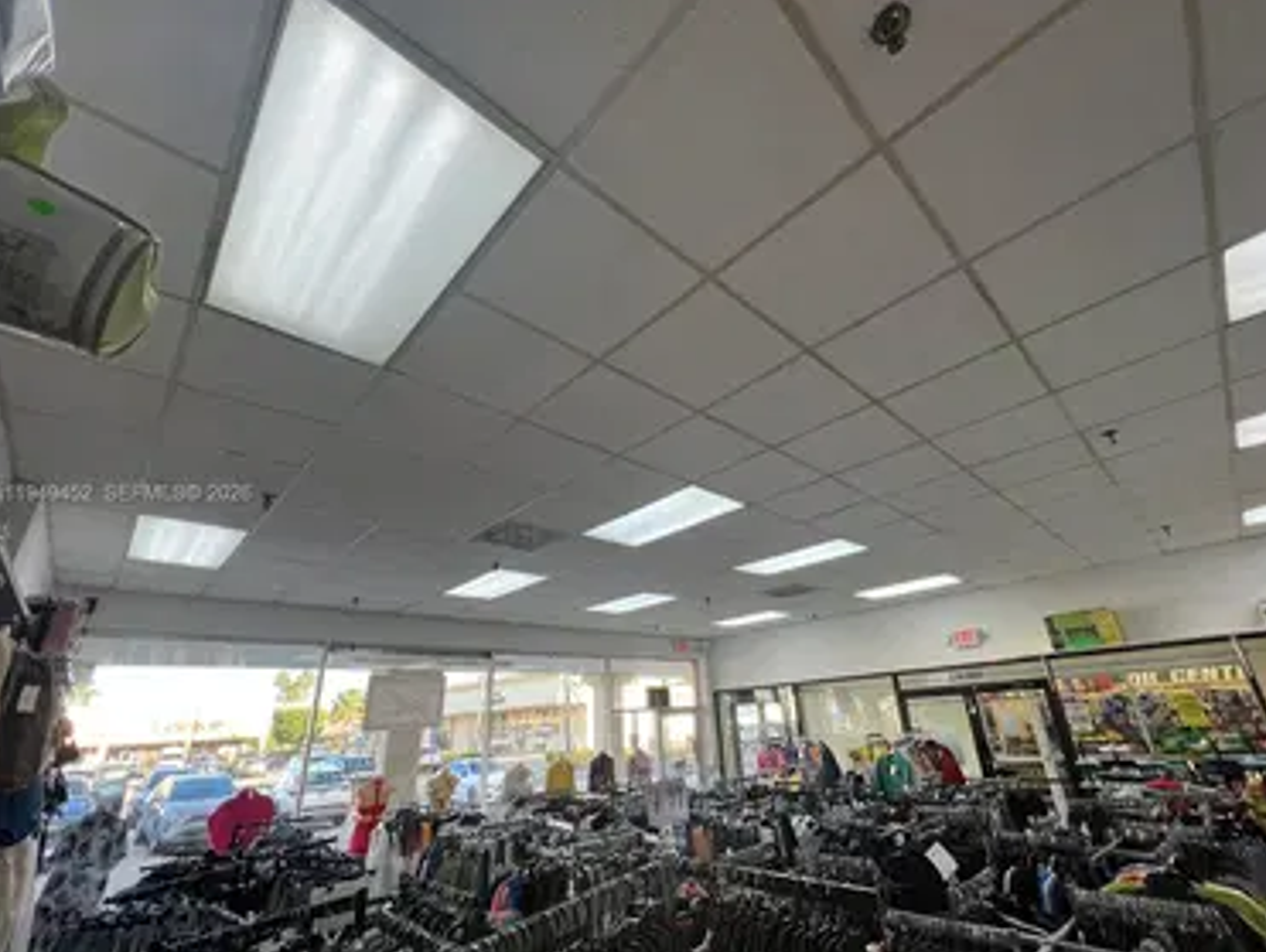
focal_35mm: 14
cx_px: 669
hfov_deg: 101.9
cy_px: 495
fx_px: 513
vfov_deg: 85.7
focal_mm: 1.57
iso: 80
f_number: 1.8
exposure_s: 1/120
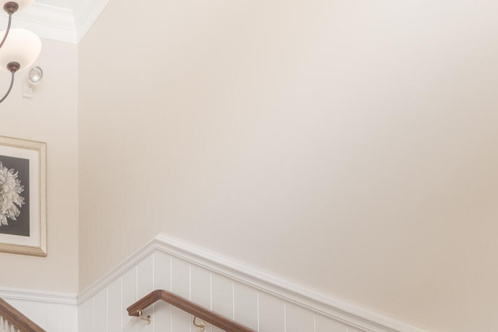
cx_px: -83
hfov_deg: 31.2
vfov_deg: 19.3
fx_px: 761
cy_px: 579
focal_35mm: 55
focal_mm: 10
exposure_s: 1/150
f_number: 8
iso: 400
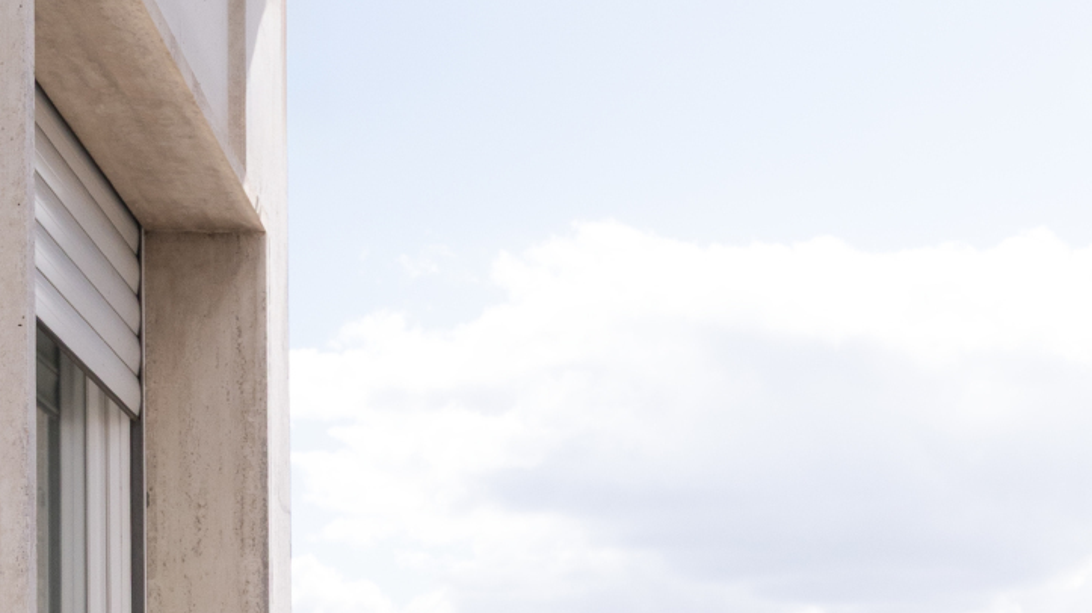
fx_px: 2576
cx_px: 1111
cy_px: 926
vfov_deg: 12.8
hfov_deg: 22.9
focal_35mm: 89
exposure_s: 1/2000
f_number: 7.1
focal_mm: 24
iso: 800
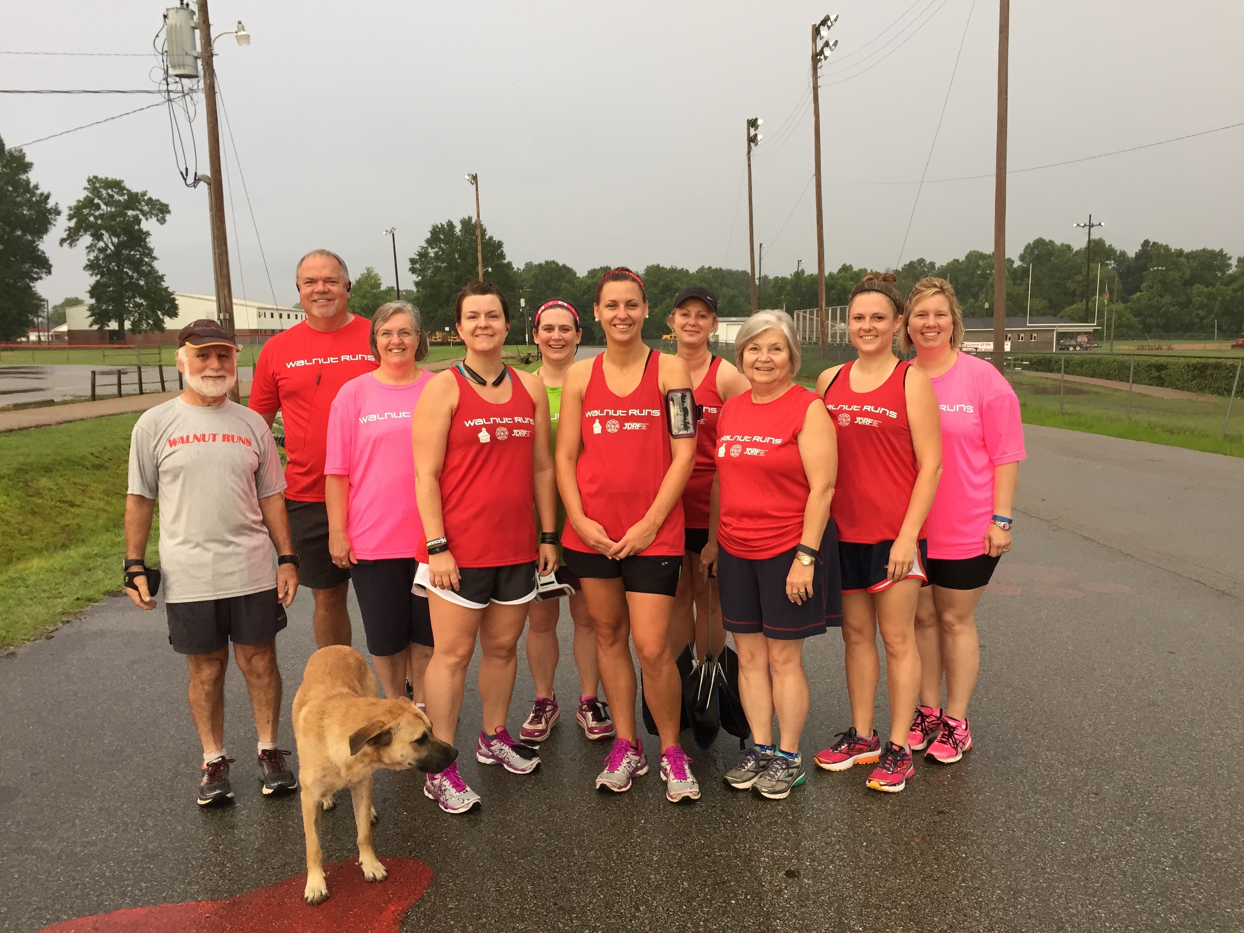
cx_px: 622
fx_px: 1042
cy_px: 466
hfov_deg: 61.7
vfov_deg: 48.2
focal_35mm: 29
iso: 32
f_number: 2.2
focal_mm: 4.15
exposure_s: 1/30
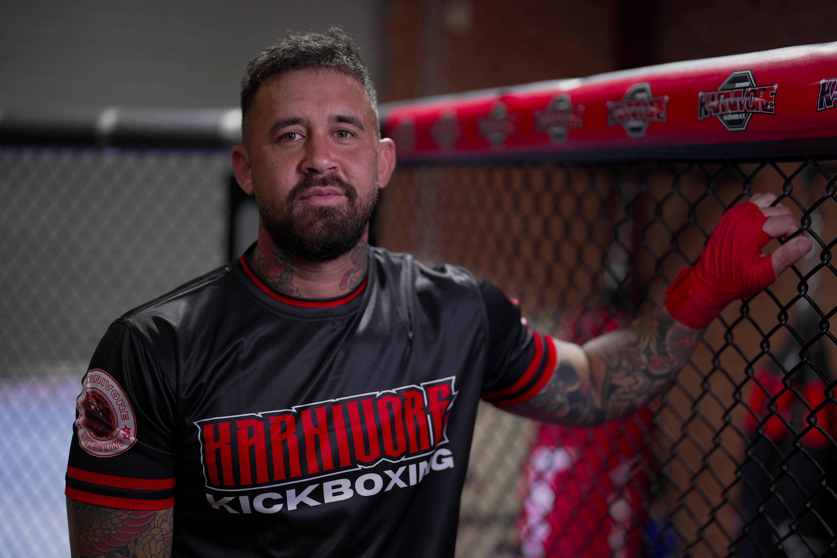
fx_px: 1162
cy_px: 279
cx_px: 418
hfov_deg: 39.6
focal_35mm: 50
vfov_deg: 27.0
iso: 200
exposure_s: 1/160
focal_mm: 50
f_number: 1.2
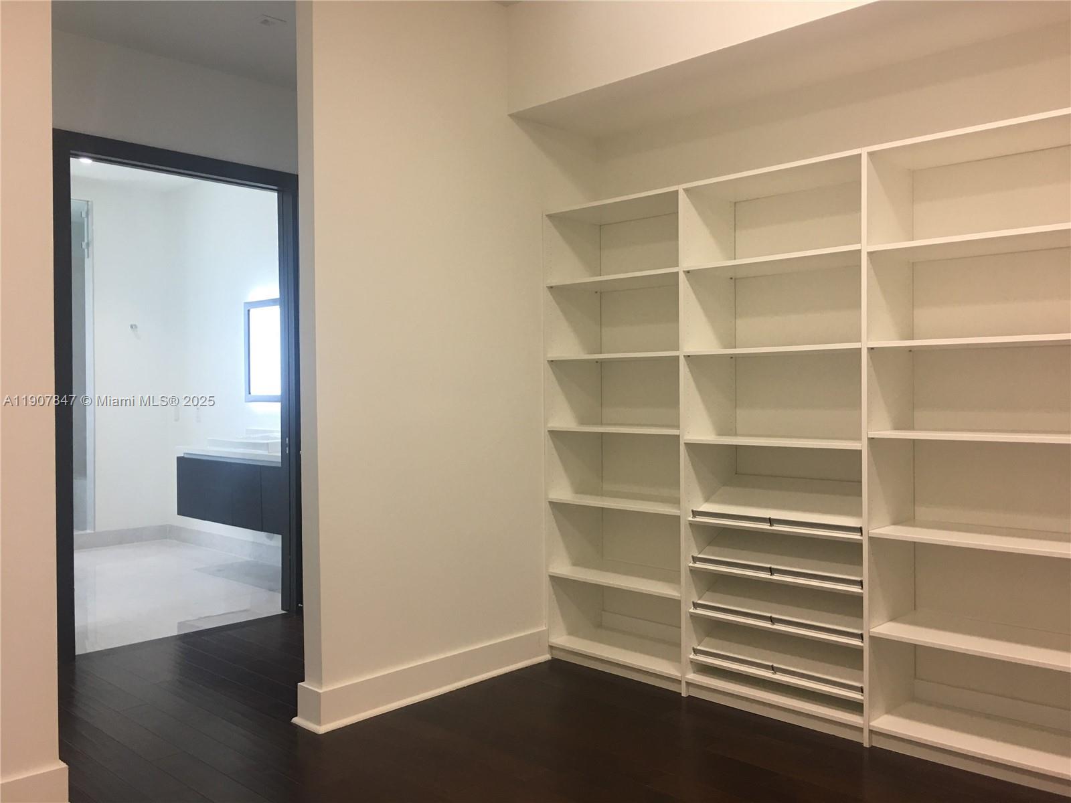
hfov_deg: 61.7
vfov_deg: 48.2
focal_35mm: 29
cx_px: 536
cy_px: 402
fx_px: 897
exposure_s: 1/15
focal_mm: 4.15
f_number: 2.2
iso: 32
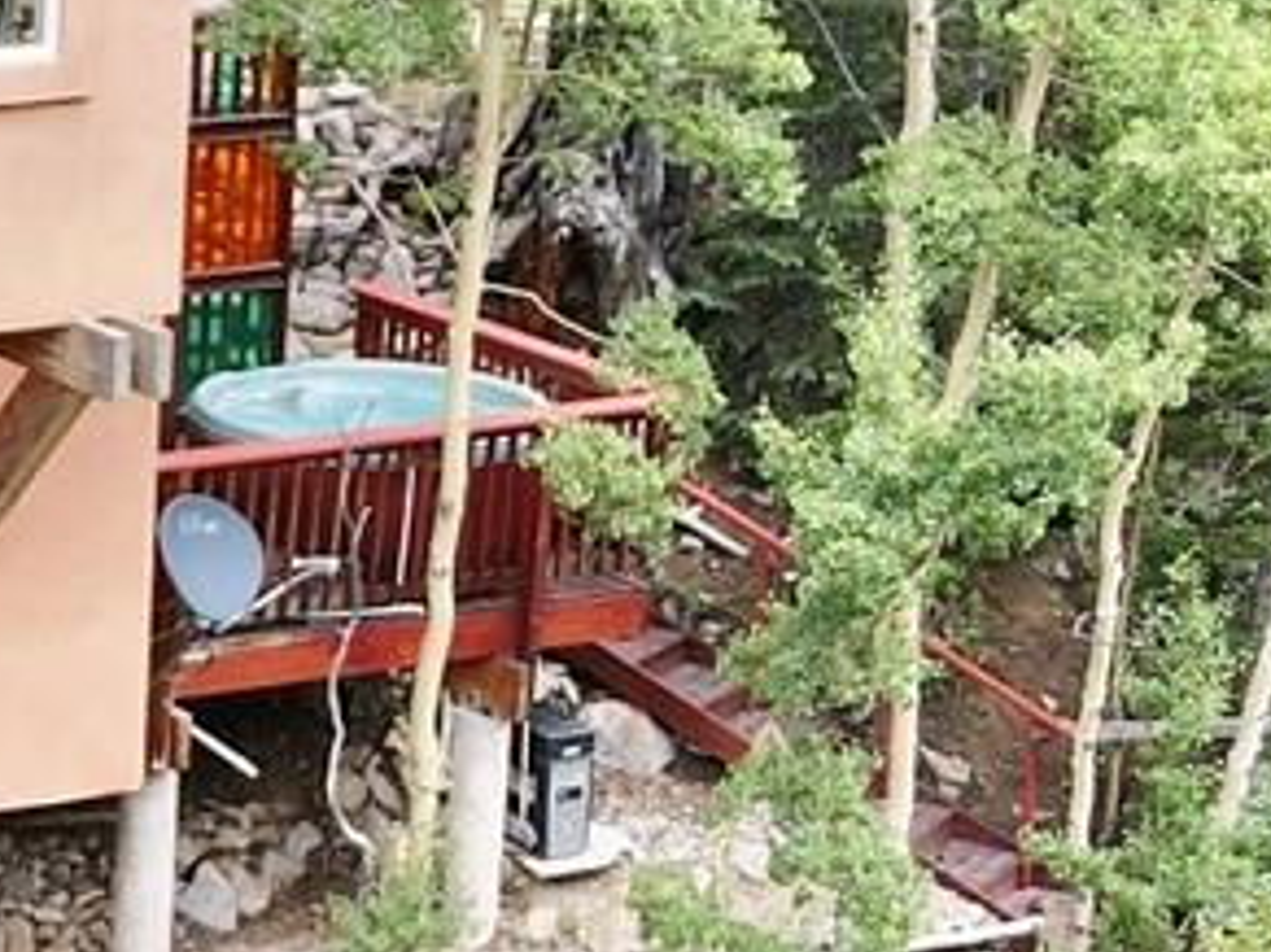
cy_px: 716
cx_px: -629
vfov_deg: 11.2
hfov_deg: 14.0
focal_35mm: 132
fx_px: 4845
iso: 100
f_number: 2.8
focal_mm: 4.5
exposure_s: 1/60
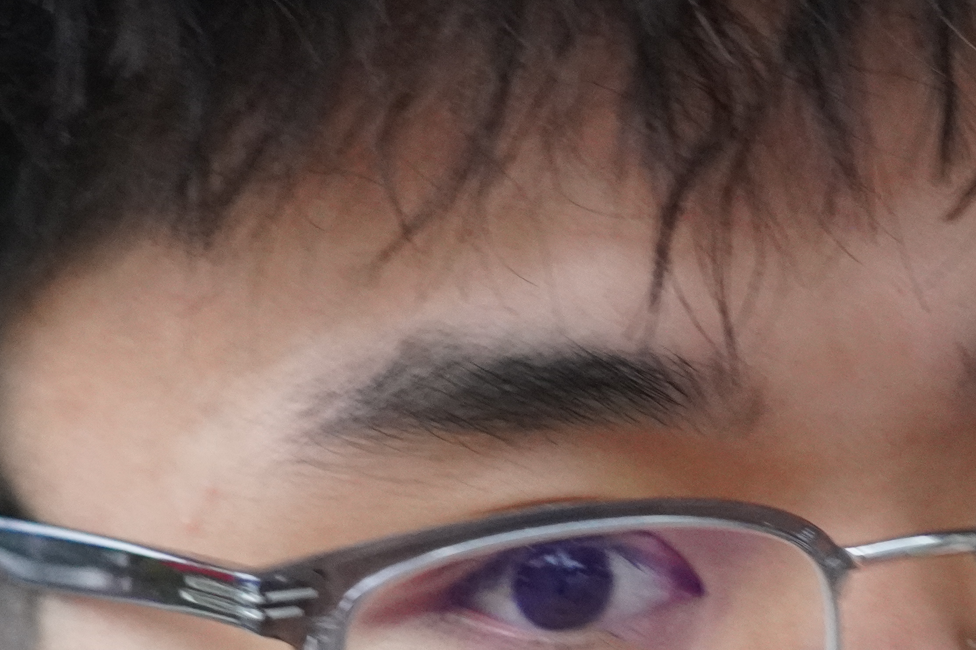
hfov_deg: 7.3
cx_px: 728
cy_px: 689
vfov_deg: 4.8
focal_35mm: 283
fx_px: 7672
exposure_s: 1/160
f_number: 5
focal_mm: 70
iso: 4000
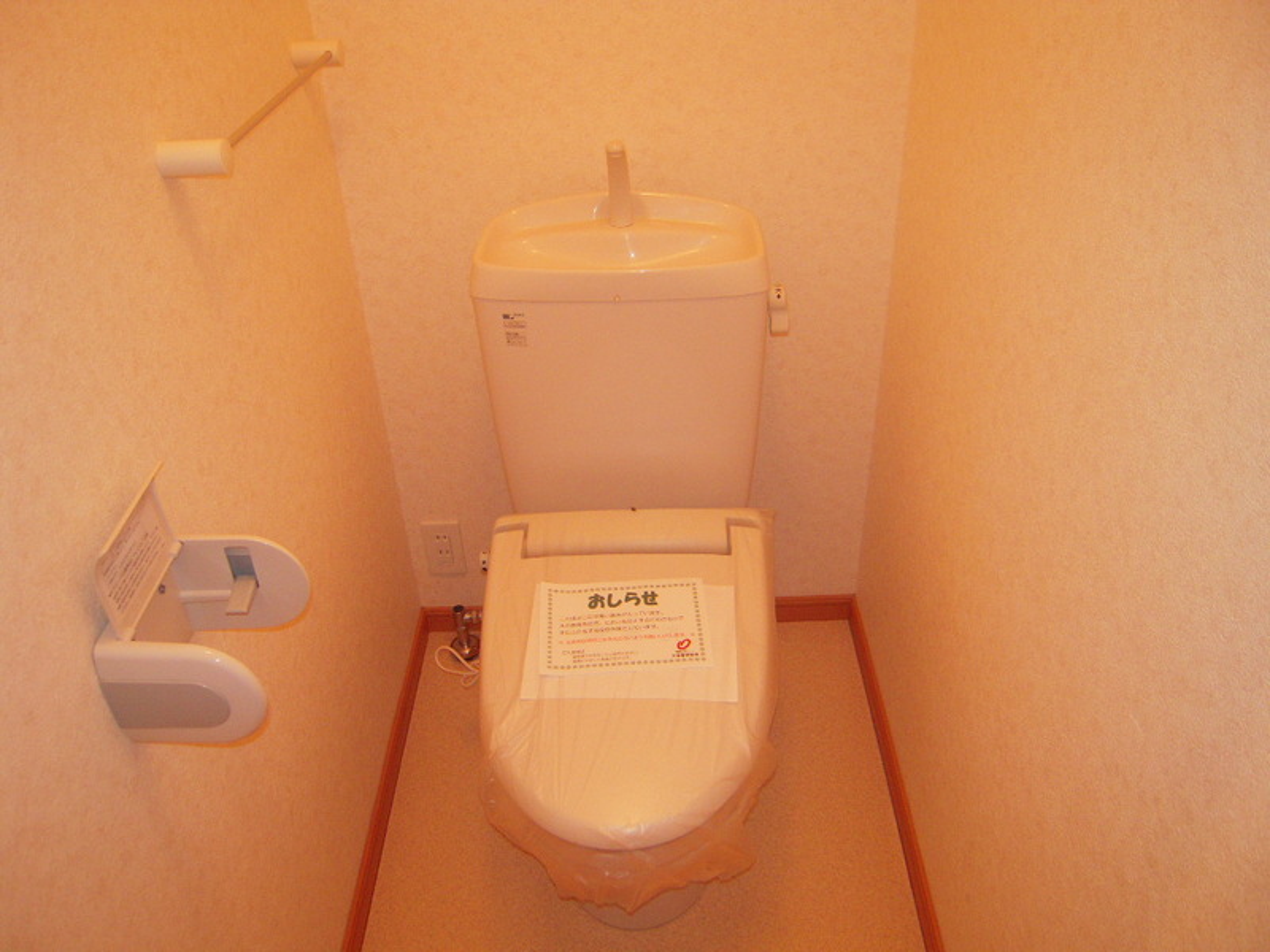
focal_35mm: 28
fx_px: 1027
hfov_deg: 63.4
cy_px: 476
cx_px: 635
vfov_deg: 49.7
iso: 320
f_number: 2.7
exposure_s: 1/40
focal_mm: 5
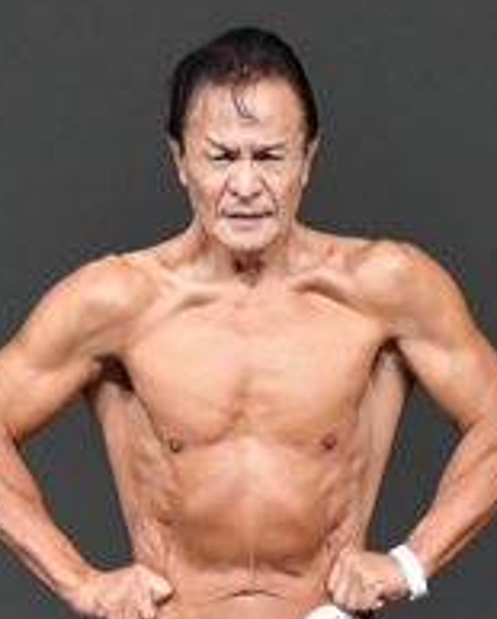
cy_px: 686
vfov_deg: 1.5
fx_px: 23810
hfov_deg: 1.2
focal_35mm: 1298
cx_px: -114
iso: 4000
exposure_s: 1/400
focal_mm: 230
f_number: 5.6
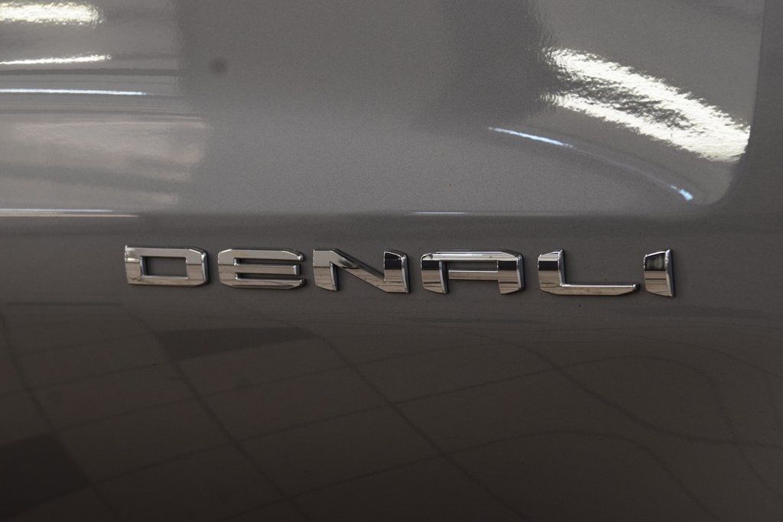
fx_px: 2284
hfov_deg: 19.5
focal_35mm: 105
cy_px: 261
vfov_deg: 13.0
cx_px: 392
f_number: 7.1
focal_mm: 70
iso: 720
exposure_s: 1/30
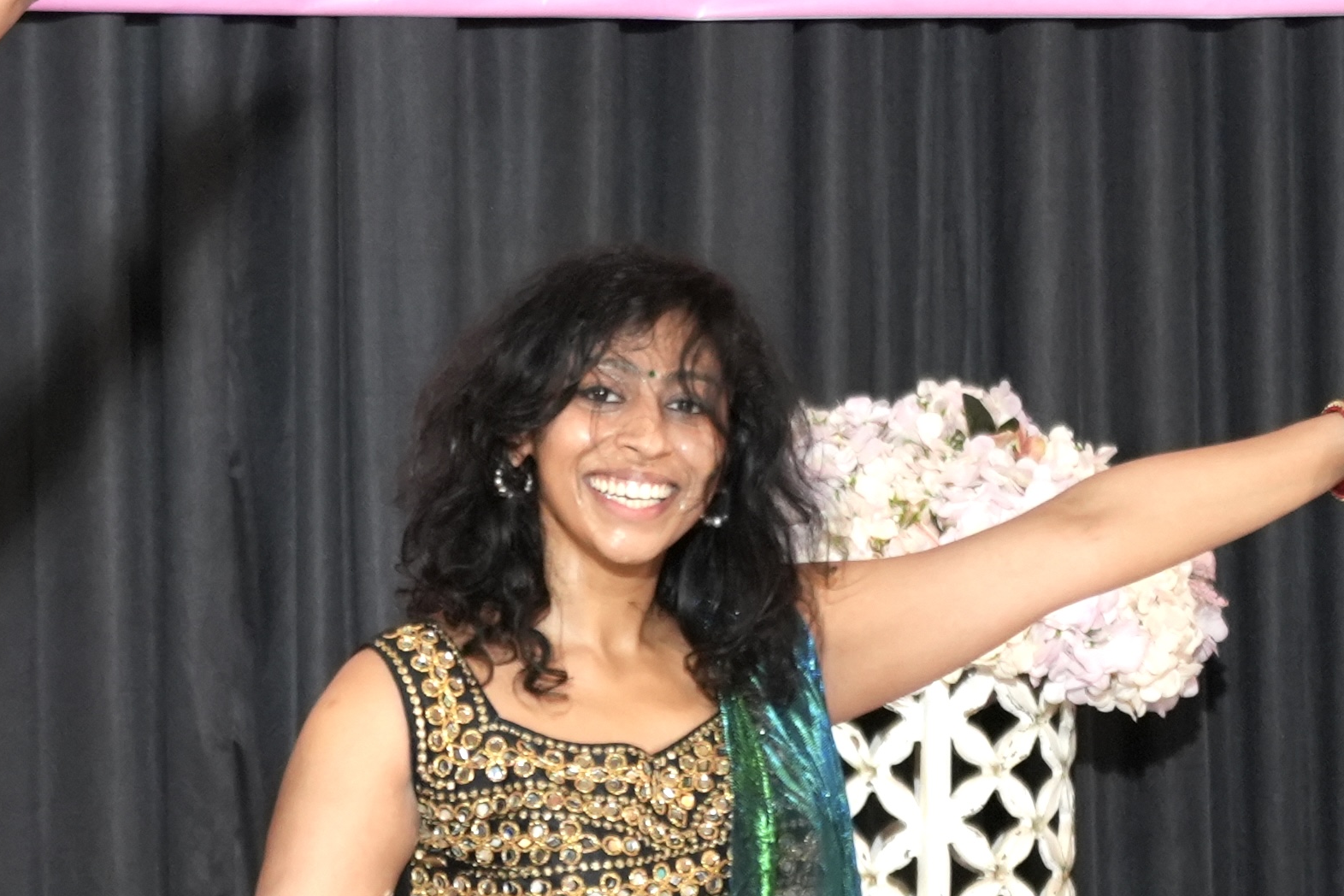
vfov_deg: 4.4
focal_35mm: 312
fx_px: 11647
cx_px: -538
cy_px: 351
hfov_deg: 6.5
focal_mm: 70
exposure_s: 1/250
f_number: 2.8
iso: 1250
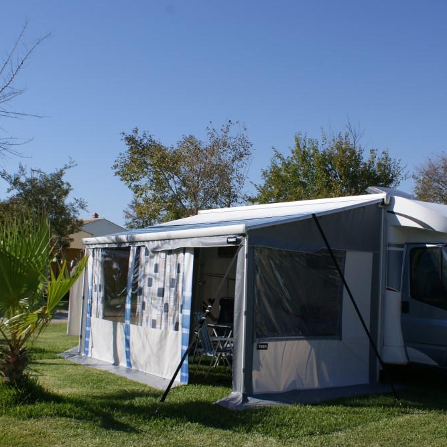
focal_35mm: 43
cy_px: 224
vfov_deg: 39.2
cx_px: 272
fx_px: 628
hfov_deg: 39.0
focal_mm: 22
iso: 100
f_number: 10
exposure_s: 1/200
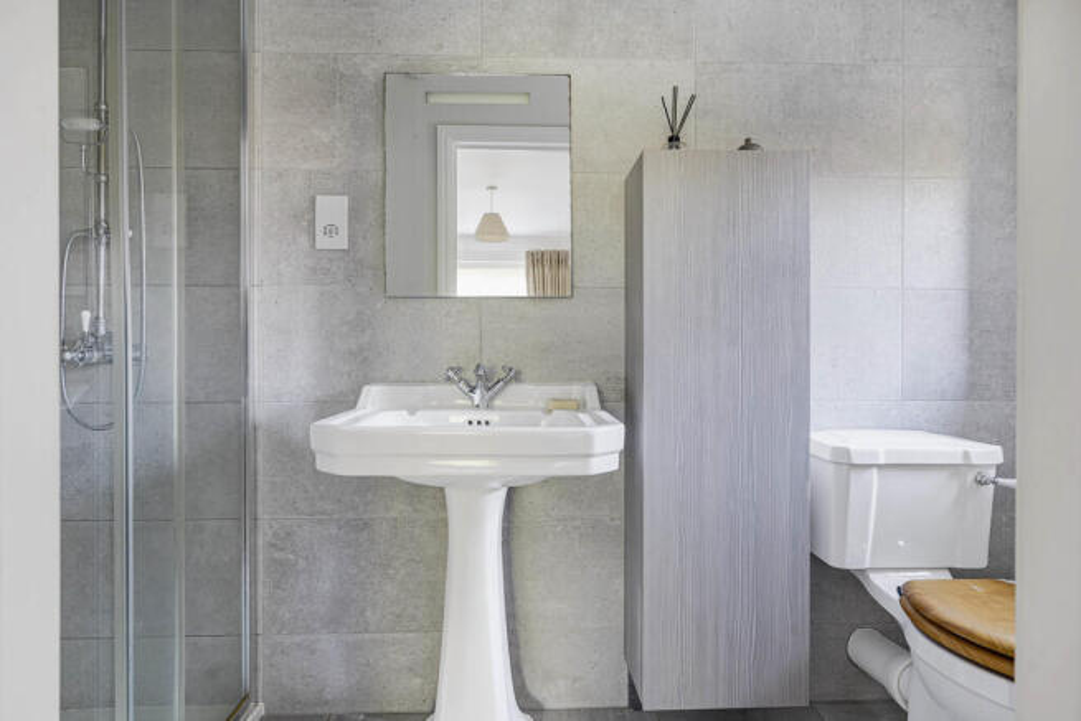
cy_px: 360
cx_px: 540
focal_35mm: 18
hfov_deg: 88.4
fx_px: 556
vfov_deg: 66.0
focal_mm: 18.5
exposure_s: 3.2
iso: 100
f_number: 8
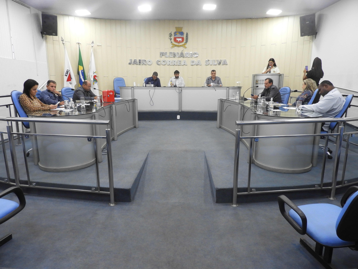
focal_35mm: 24
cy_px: 134
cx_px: 179
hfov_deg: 71.6
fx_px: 248
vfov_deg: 56.8
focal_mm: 4.3
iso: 360
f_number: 3.3
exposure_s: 1/30
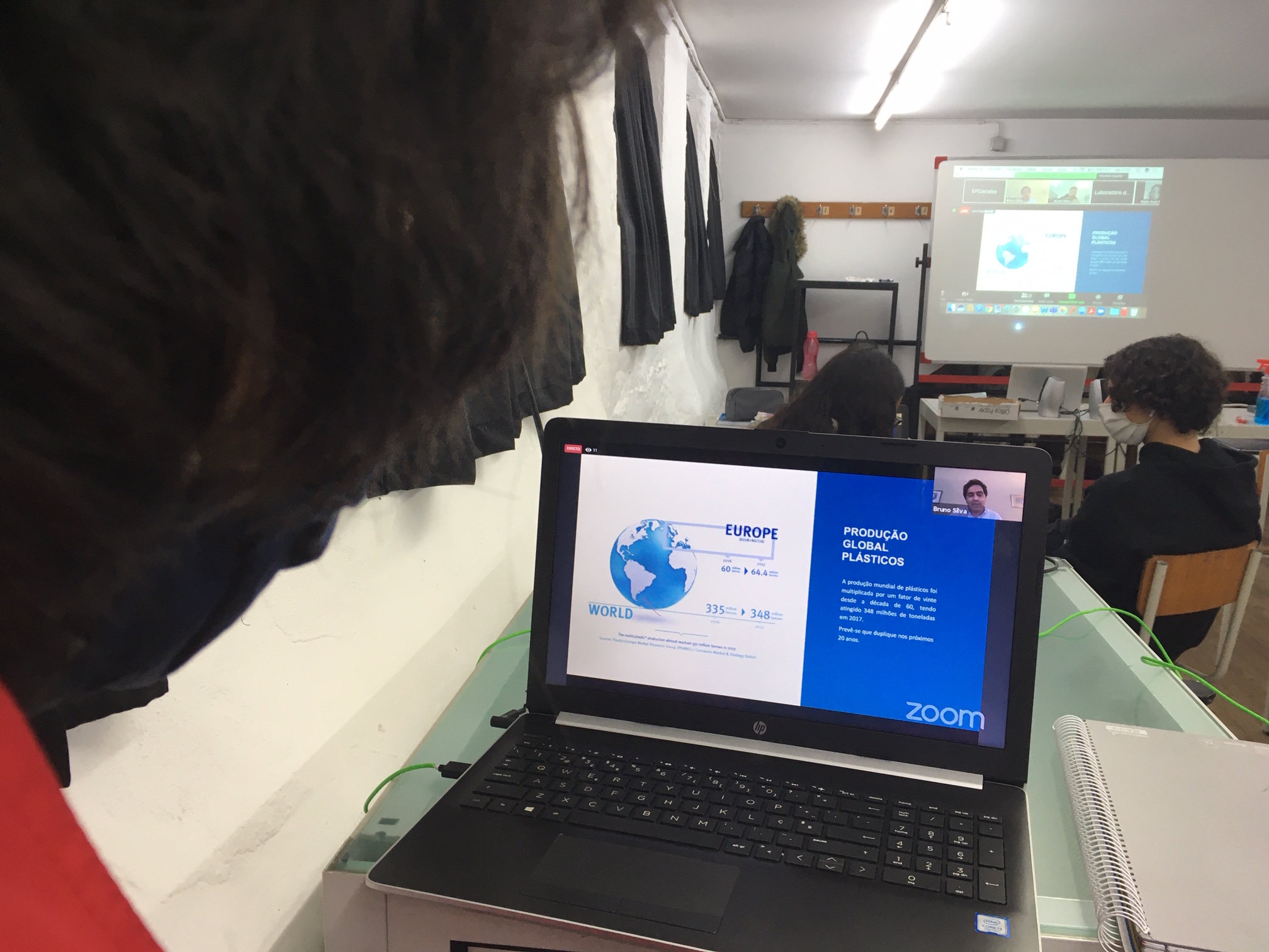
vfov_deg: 48.2
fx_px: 1063
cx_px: 634
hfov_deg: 61.7
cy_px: 476
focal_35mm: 29
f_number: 2.2
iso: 32
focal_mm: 4.15
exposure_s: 1/33
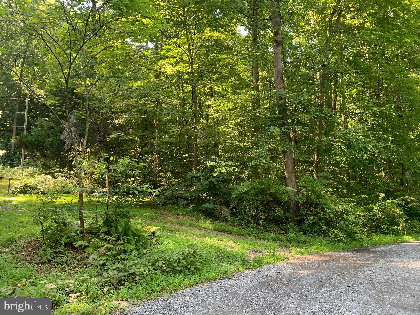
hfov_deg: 67.3
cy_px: 158
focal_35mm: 26
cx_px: 210
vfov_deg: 53.1
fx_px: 315
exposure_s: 1/121
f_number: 1.8
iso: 80
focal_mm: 4.25
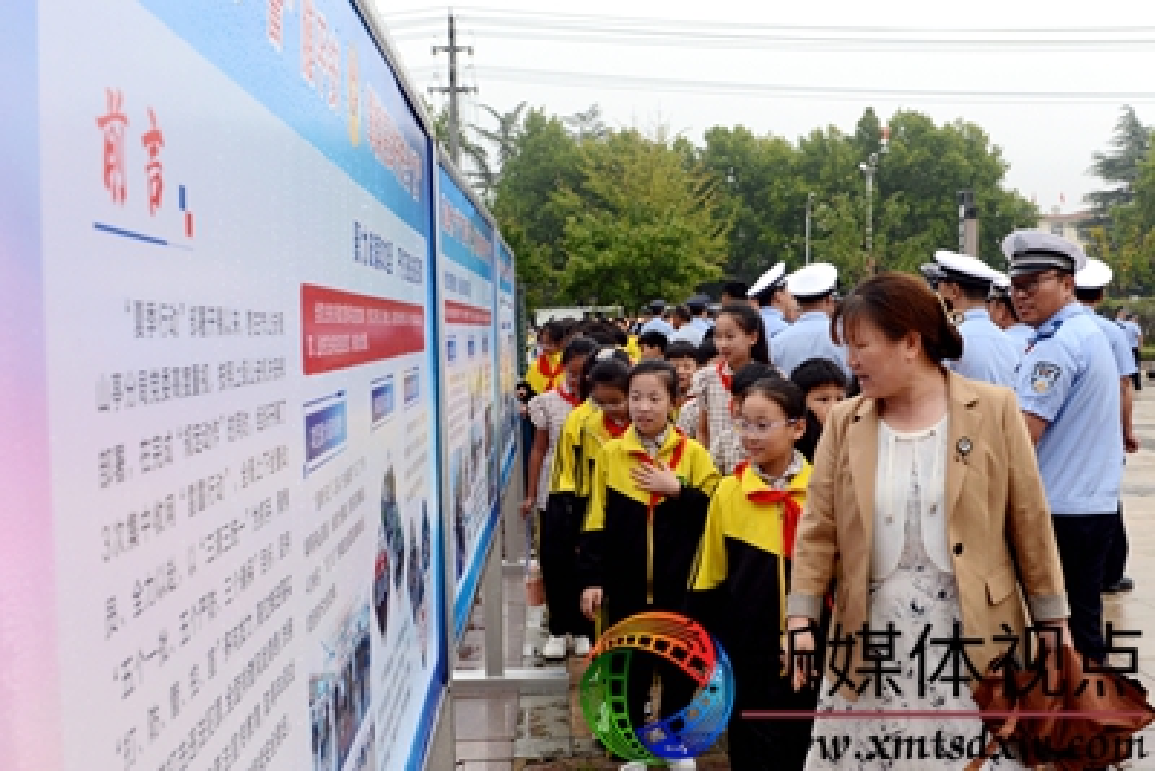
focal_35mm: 24
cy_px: 386
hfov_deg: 73.7
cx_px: 578
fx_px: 770
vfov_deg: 53.2
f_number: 8
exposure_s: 1/250
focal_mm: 24
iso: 640
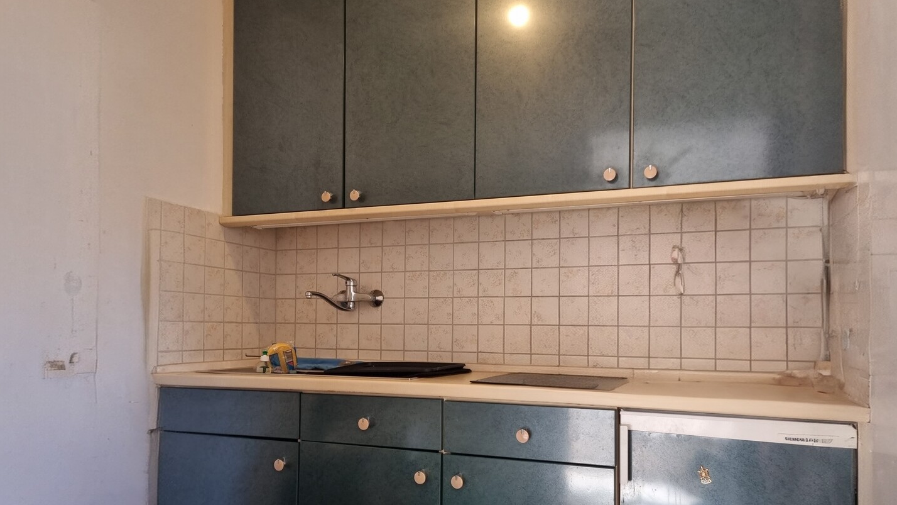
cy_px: 307
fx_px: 690
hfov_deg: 66.1
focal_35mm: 29
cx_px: 458
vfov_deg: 40.0
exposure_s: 1/100
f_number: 1.8
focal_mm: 5.4
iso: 100
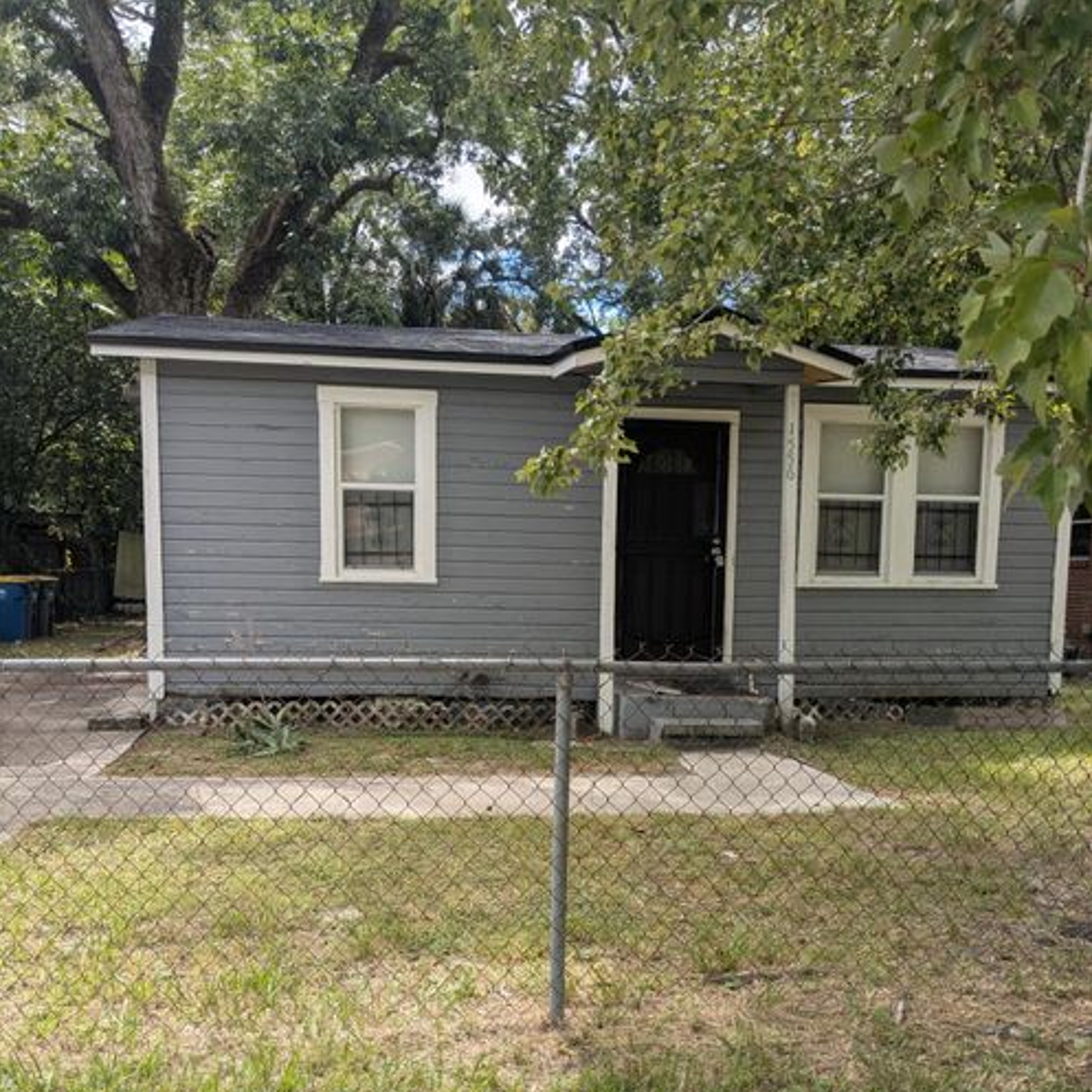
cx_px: 545
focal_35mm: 32
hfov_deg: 51.1
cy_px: 695
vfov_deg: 50.5
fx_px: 1142
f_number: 1.73
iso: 52
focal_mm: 4.38
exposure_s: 1/1299
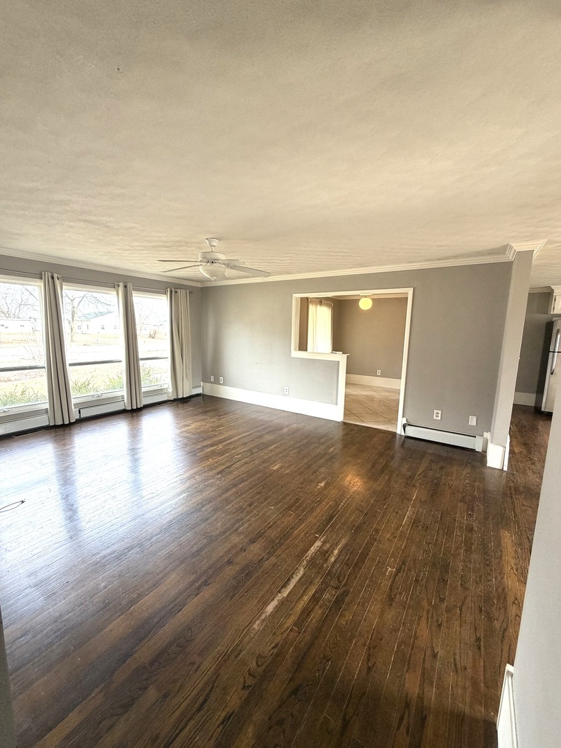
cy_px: 374
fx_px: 303
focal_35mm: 14
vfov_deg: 102.1
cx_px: 280
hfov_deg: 85.7
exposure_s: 1/121
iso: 200
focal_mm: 2.22
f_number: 2.2
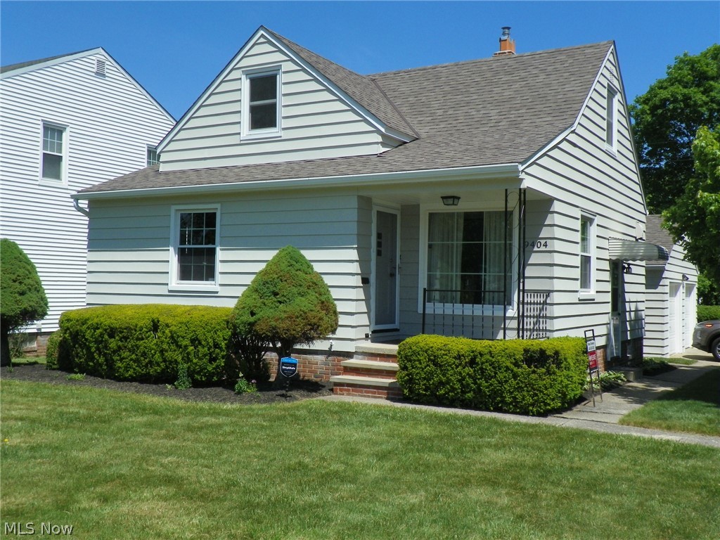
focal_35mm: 39
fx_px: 811
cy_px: 270
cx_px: 360
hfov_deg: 47.9
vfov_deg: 36.8
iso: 64
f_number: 5.6
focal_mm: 6.9
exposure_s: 1/500
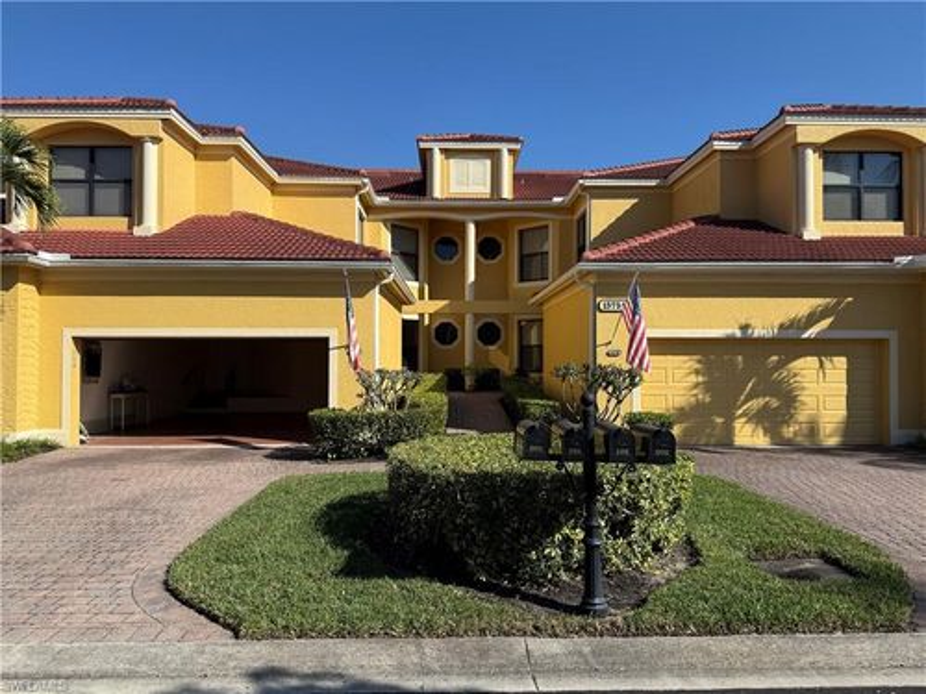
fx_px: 642
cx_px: 463
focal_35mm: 24
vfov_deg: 56.8
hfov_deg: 71.6
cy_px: 347
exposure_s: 1/5319
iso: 80
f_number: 1.78
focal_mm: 6.76
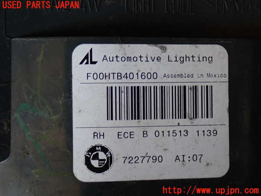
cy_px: 98
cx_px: 130
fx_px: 505
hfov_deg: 29.0
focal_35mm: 67
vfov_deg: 21.9
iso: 400
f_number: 3.8
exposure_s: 1/60
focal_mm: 11.88
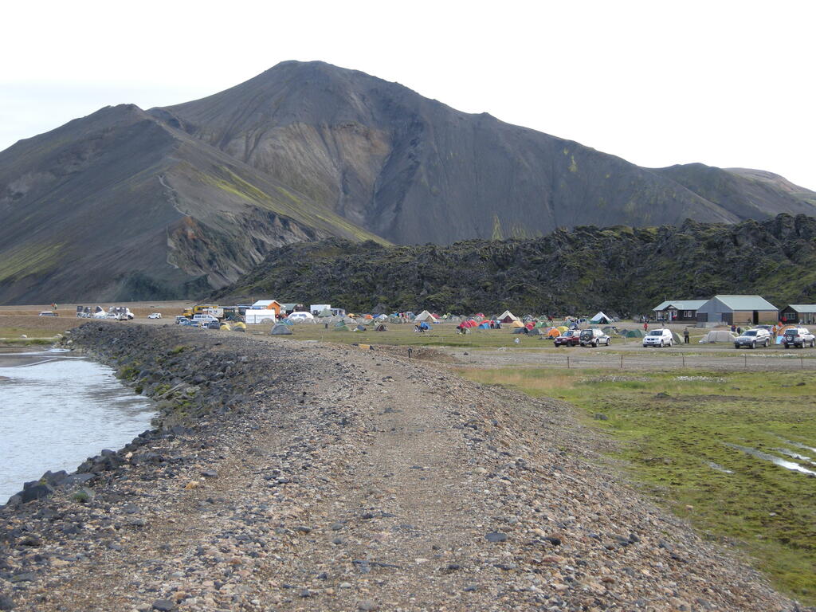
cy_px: 306
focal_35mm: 60
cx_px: 408
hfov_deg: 32.2
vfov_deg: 24.4
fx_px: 1414
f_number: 3.5
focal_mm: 12.9
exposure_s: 1/67.1
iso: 100
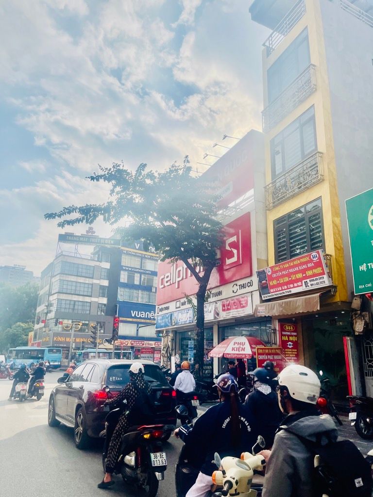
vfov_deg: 69.4
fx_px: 359
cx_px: 186
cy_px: 248
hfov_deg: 54.9
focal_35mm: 25
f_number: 1.6
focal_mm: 5.1
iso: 32
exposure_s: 1/8547
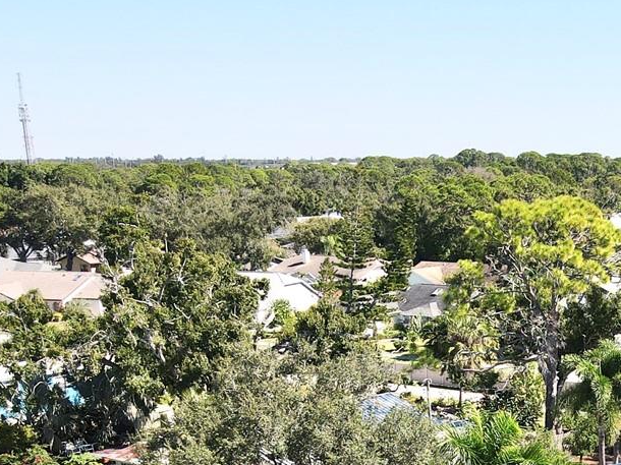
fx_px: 1130
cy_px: 523
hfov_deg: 28.8
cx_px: 622
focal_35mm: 63
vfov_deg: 21.9
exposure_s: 1/725
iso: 100
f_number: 2.8
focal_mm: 4.5
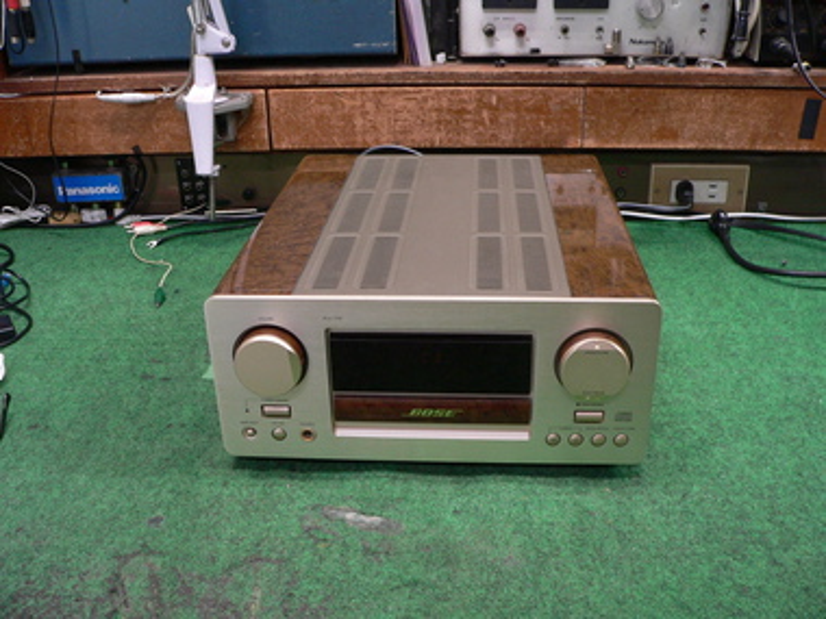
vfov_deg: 39.7
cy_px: 310
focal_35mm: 36
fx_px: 859
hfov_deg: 51.4
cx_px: 413
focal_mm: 6
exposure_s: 1/15
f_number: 2.8
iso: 200
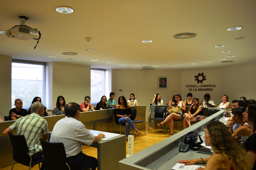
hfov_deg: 67.4
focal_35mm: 27
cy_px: 85
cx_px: 128
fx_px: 192
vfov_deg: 47.9
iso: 400
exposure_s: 1/50
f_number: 3.5
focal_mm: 18
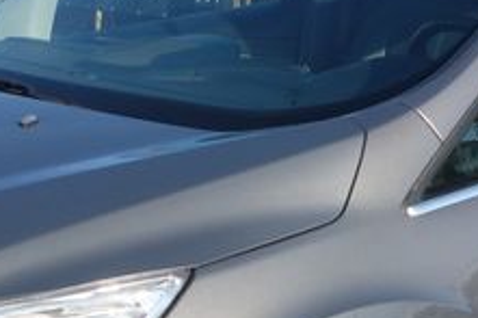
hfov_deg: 15.6
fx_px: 1725
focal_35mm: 130
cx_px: 402
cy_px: 291
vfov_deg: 10.5
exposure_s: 1/250
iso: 125
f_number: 5.6
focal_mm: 10.4
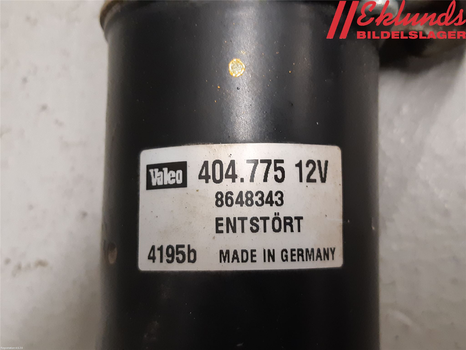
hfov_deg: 67.3
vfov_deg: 53.1
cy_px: 175
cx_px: 233
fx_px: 350
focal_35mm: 26
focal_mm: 3.93
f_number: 1.7
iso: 200
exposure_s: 1/50
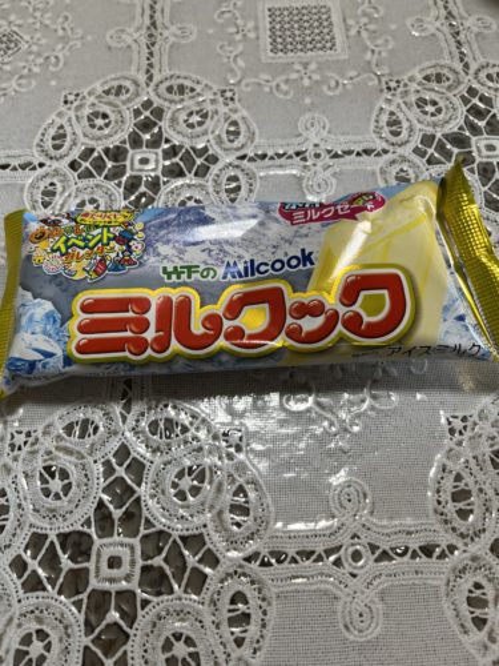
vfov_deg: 67.3
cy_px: 333
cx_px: 250
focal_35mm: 26
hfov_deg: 53.1
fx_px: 500
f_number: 1.6
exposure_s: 1/78
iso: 64
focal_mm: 5.1
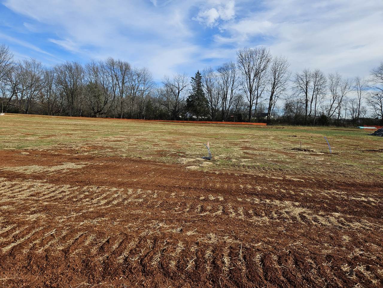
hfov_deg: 73.9
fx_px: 254
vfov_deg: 58.9
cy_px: 144
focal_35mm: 23
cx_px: 192
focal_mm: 5.4
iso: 25
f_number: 1.8
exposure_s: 1/1632
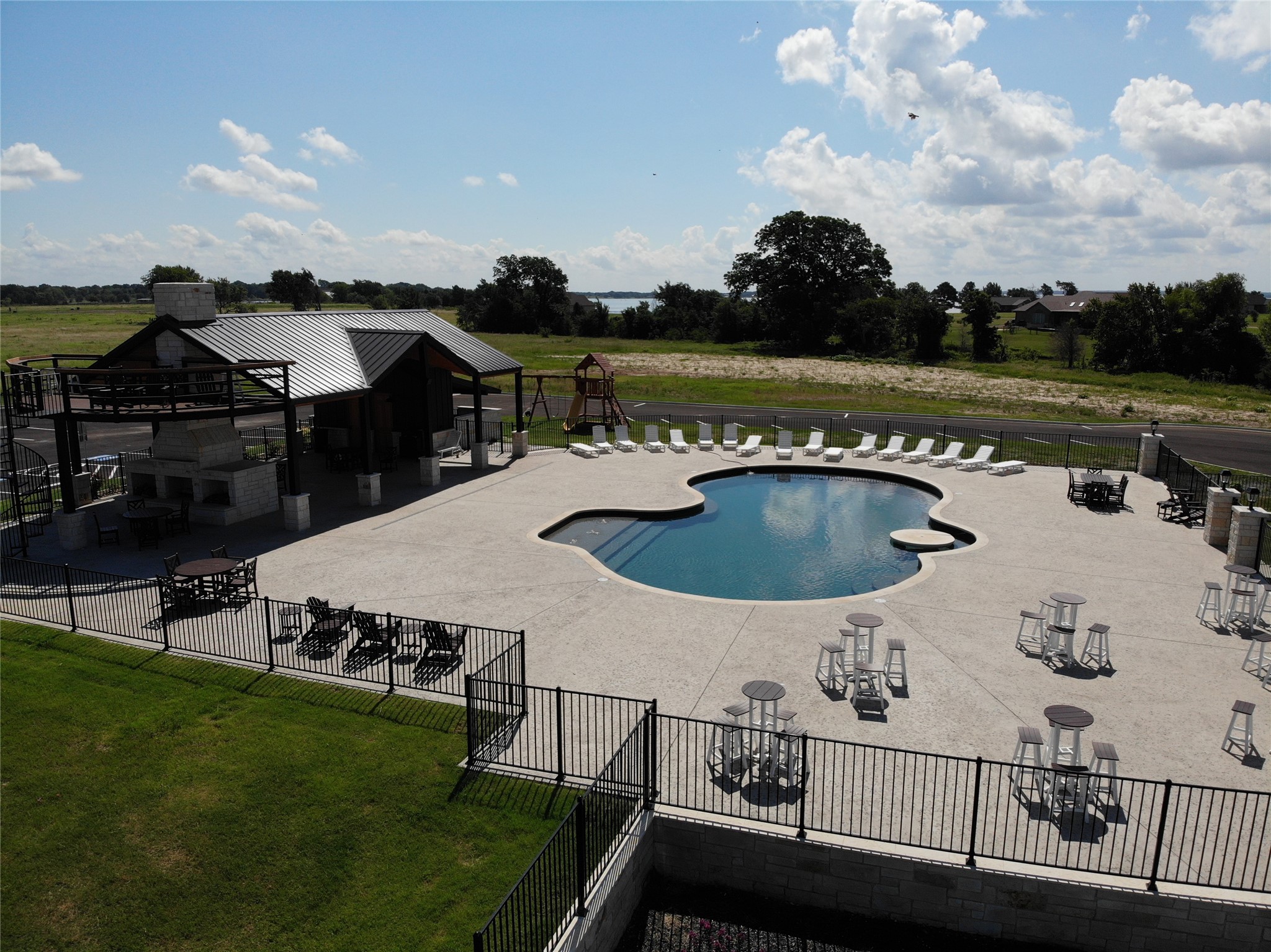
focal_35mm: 24
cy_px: 476
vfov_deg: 56.8
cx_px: 636
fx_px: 881
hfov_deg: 71.6
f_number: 2.8
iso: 102
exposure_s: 1/2585
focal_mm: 4.5
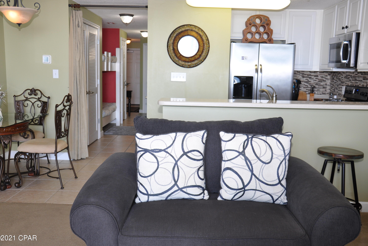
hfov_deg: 51.9
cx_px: 184
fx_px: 378
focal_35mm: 37
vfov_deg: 35.9
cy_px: 123
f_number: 5
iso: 400
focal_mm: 24
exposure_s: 1/60
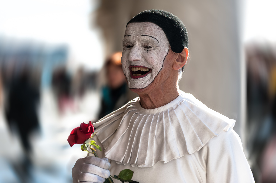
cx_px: 138
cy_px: 92
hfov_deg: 19.5
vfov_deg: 13.0
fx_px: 804
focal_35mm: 105
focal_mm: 105
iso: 200
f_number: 2.8
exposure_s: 1/3200
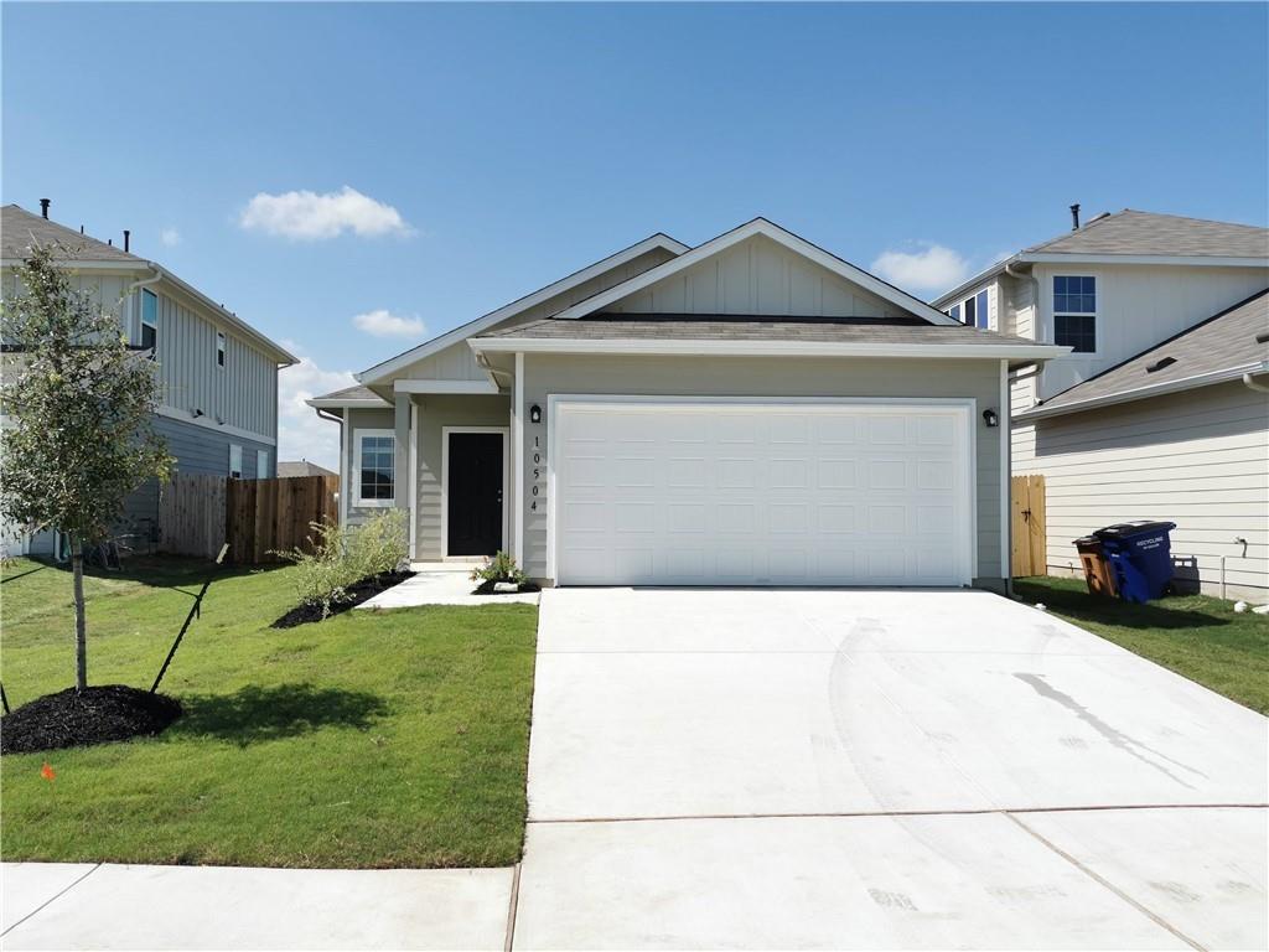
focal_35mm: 27
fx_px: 990
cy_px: 476
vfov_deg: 51.4
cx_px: 634
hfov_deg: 65.3
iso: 50
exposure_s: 1/4065
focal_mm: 5.56
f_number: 1.6
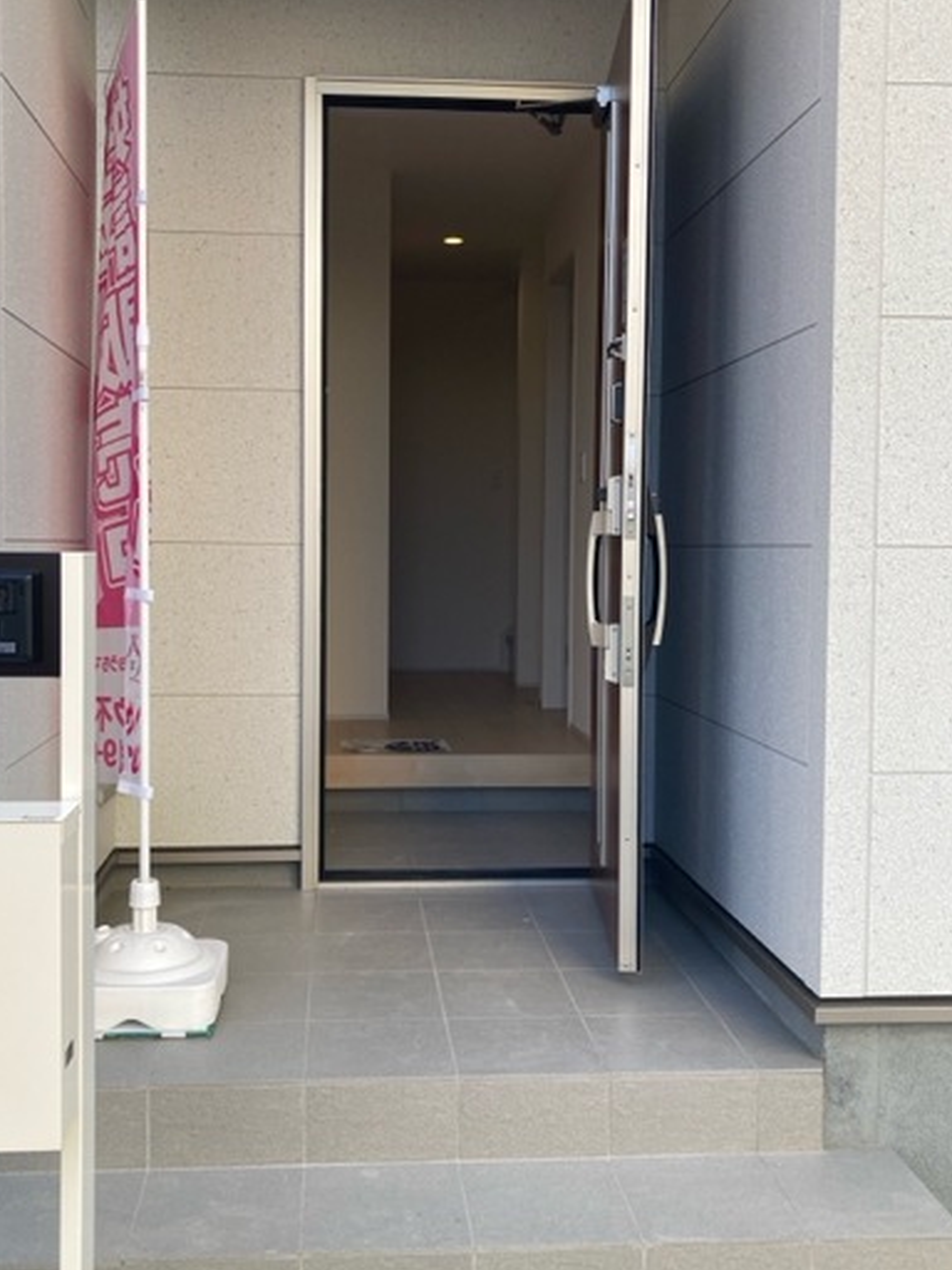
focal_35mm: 35
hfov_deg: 40.6
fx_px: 1283
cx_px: 424
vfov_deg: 52.6
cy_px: 615
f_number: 1.8
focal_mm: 3.99
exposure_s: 1/302
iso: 20
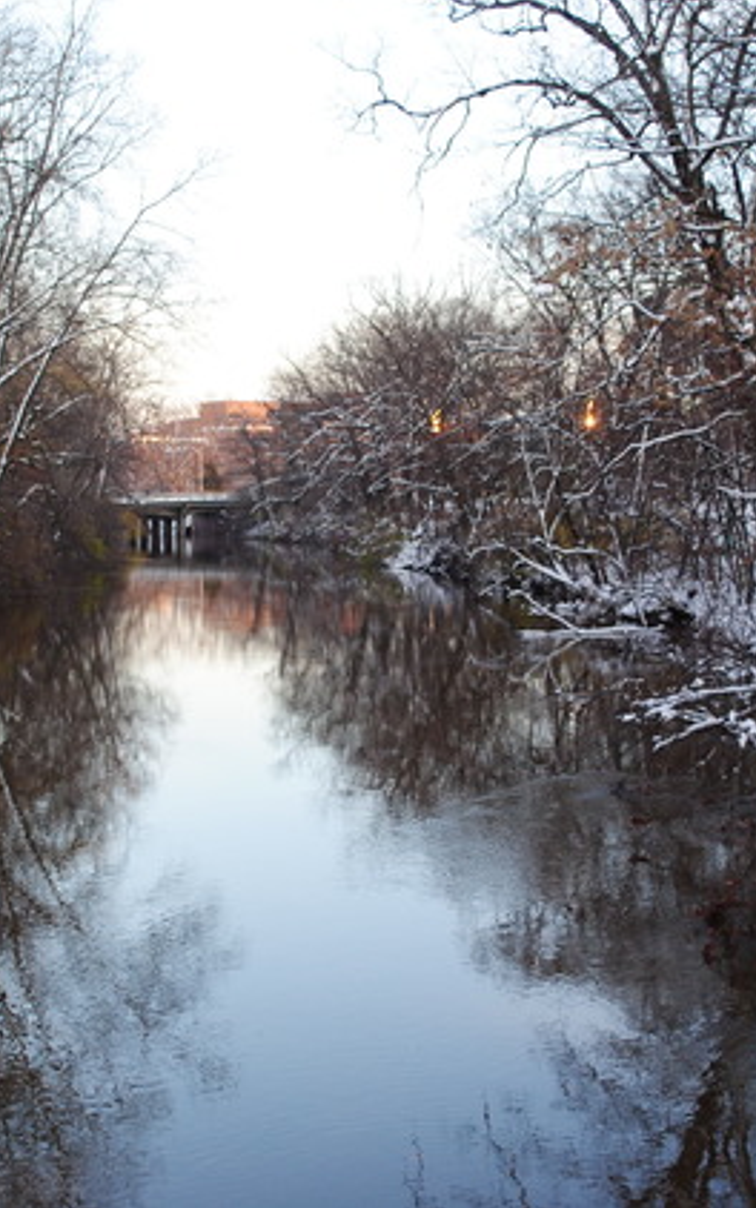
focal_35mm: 65
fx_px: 2141
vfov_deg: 31.5
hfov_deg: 20.0
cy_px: 598
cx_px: 378
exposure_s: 1/60
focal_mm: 28
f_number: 4.5
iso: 200
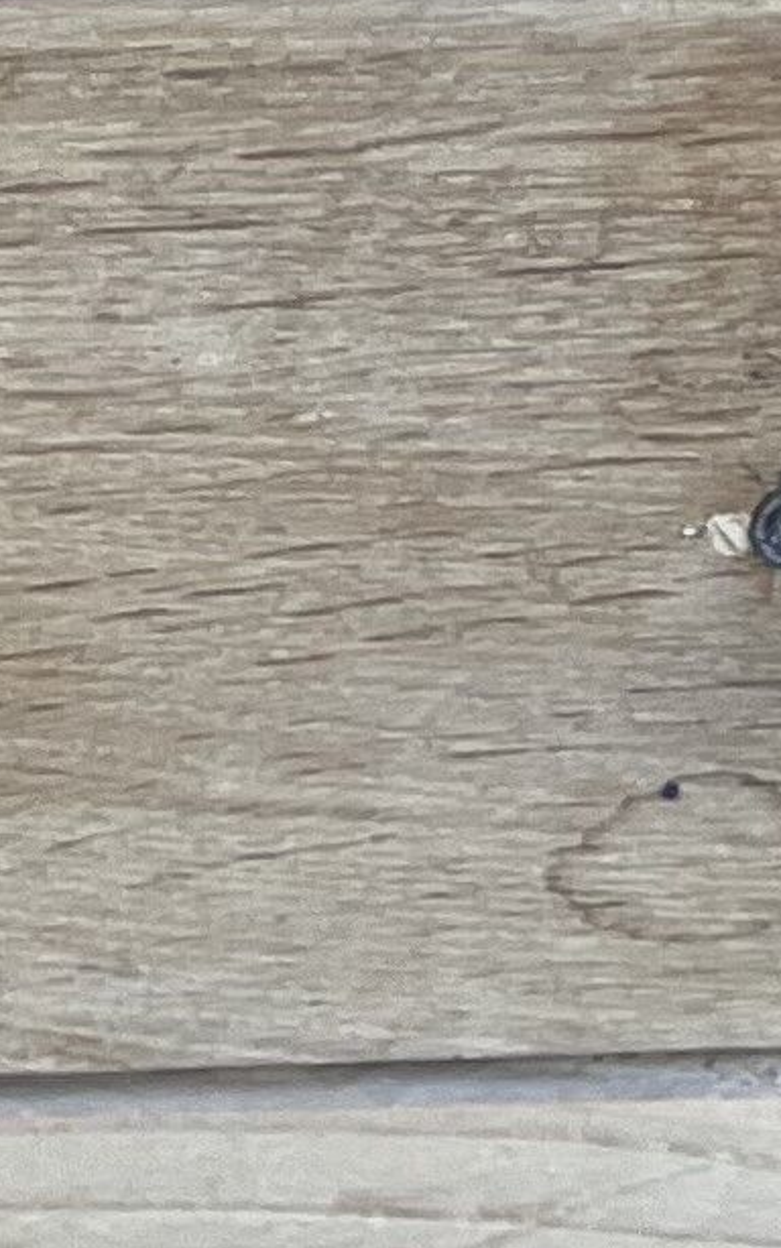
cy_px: -1872
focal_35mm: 181
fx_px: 6161
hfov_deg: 7.0
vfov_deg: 10.0
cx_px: 1448
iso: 100
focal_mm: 5.1
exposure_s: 1/100
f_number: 1.6
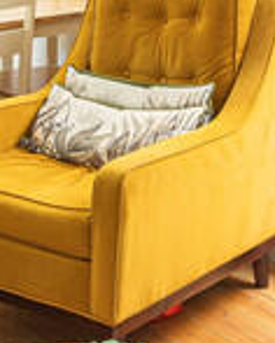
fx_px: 1127
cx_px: 37
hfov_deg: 13.8
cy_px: -24
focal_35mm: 111
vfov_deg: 16.8
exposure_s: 1/5
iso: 250
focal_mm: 17
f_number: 8
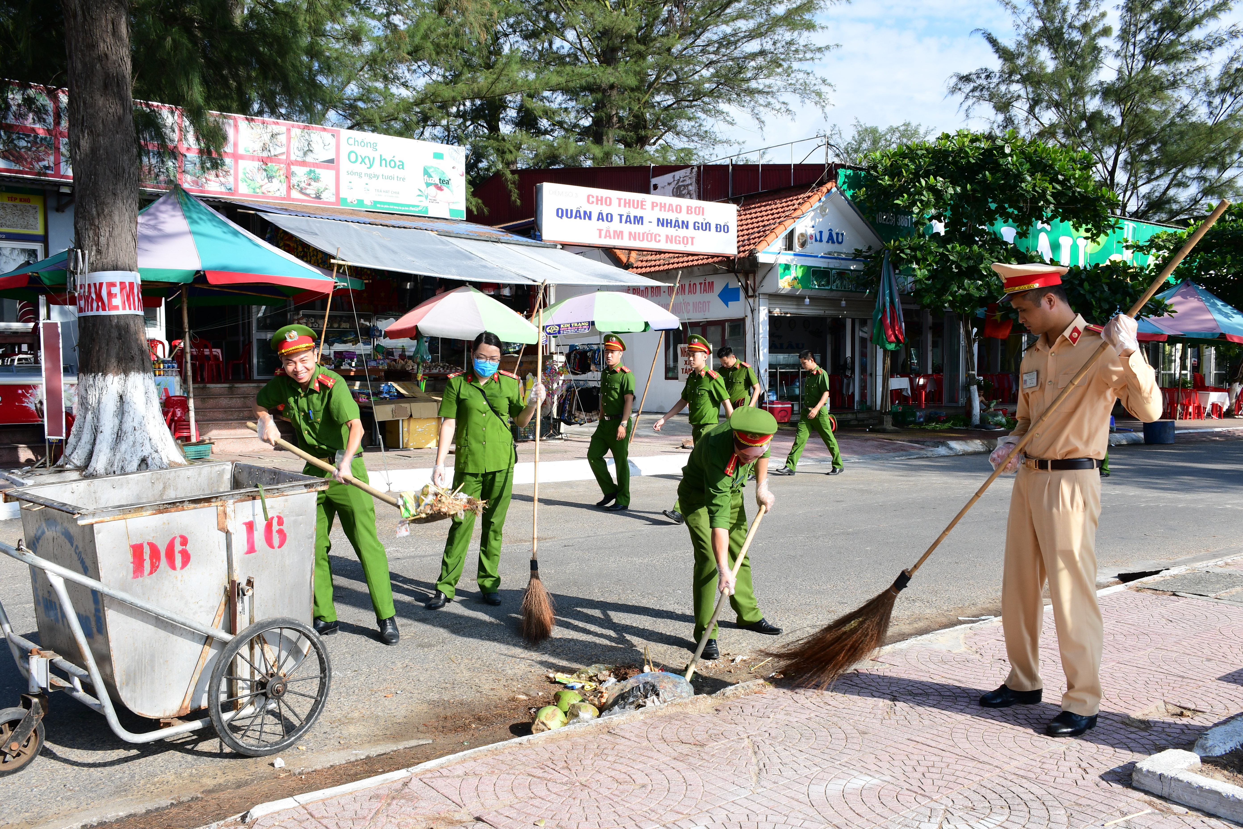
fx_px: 1036
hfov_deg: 61.9
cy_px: 414
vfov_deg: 43.6
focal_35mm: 30
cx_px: 622
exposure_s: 1/200
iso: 200
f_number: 10
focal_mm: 20
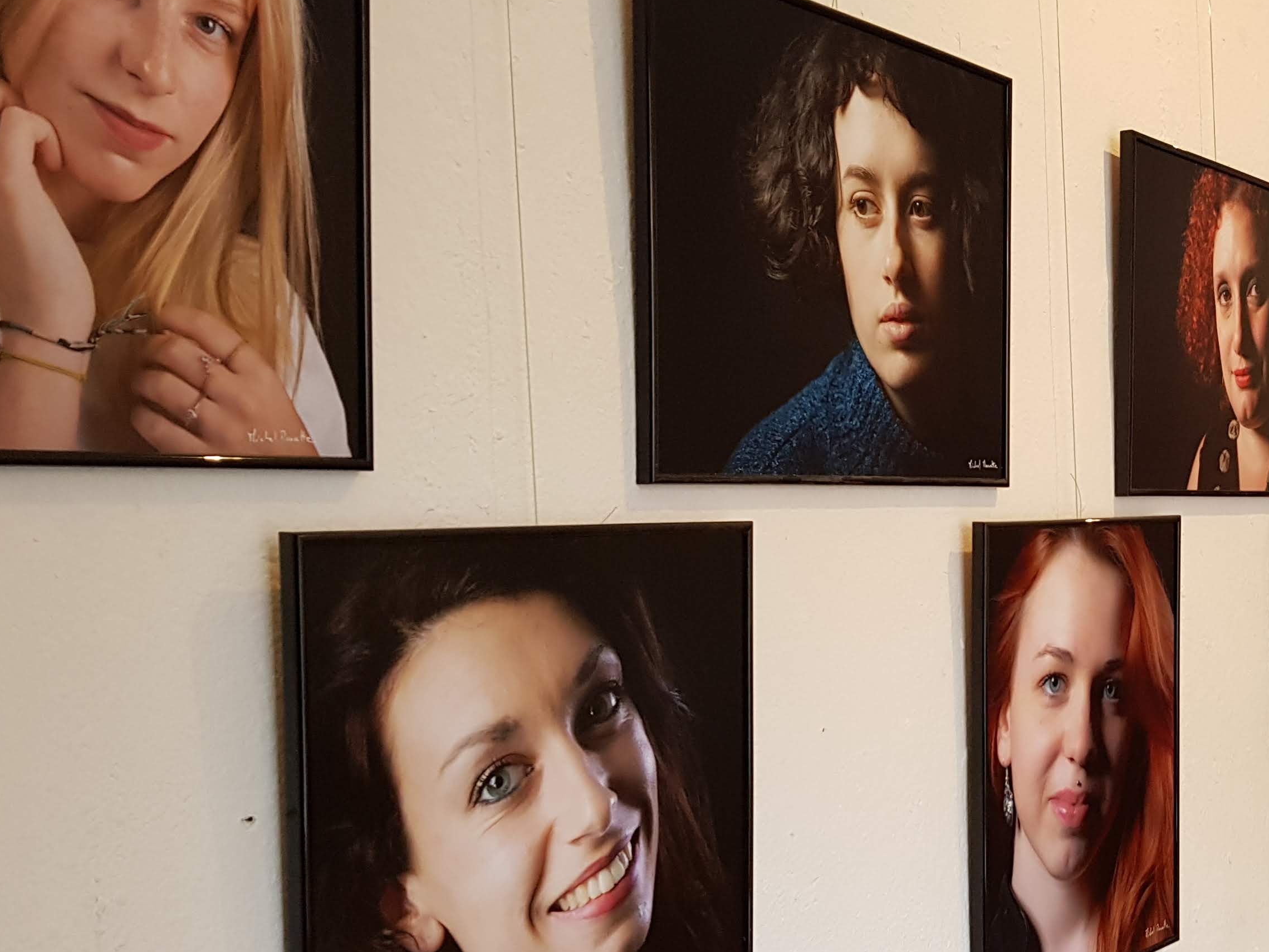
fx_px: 1686
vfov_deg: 31.4
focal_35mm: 46
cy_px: 567
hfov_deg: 38.7
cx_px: 1110
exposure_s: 1/33
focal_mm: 4.2
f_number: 1.7
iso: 160
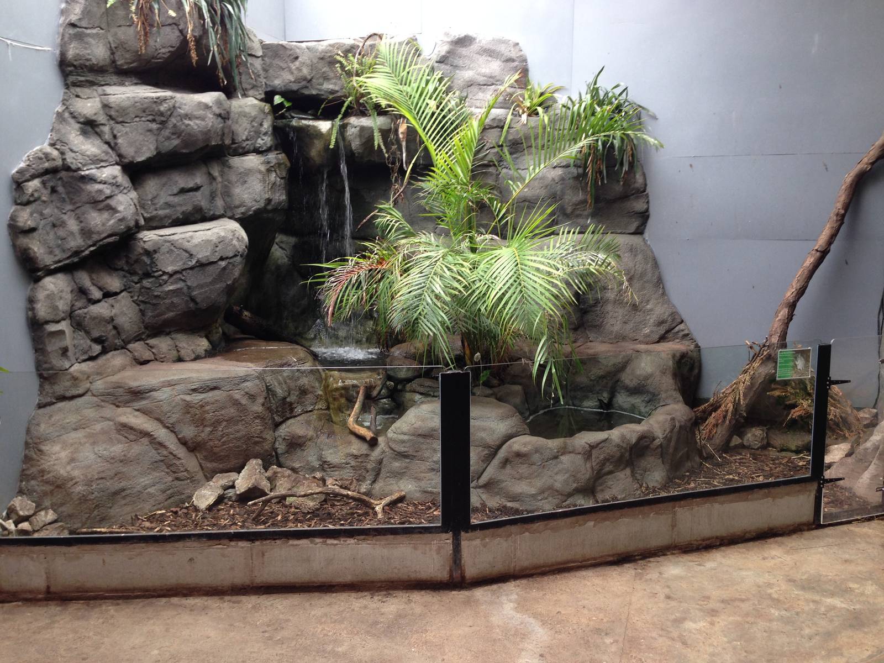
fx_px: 843
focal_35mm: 33
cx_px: 442
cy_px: 332
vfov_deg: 42.9
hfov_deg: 55.4
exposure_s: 1/40
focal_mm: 4.12
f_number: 2.4
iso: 50
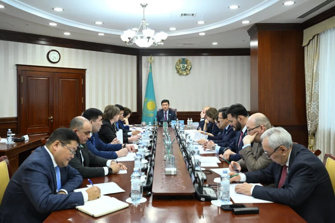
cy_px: 112
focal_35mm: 33
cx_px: 168
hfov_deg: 57.2
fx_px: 307
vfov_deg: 40.0
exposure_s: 1/80
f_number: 5.6
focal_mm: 33
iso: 1600
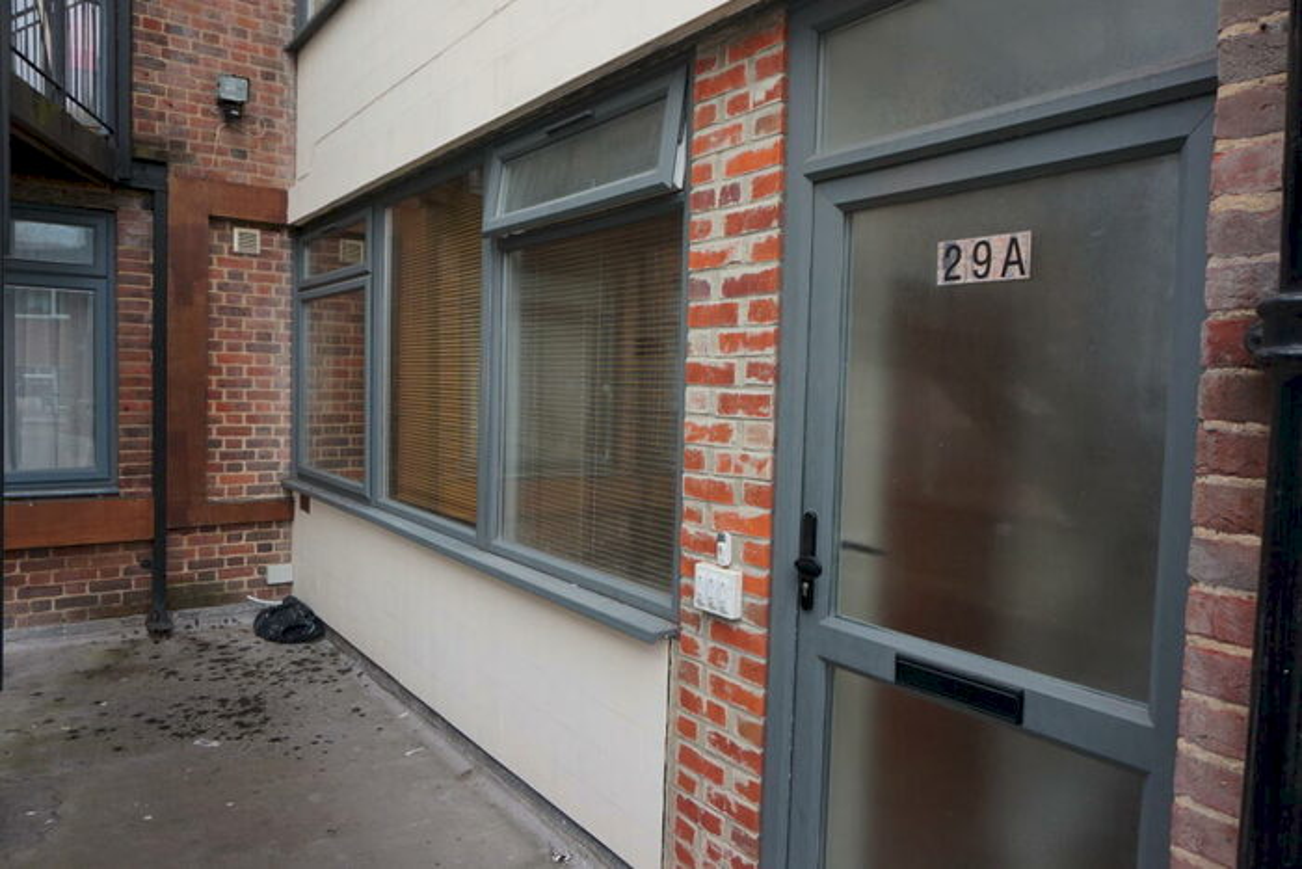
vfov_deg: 53.2
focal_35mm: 24
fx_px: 868
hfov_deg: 73.7
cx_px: 651
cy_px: 434
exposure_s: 1/160
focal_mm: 16
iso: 200
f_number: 4
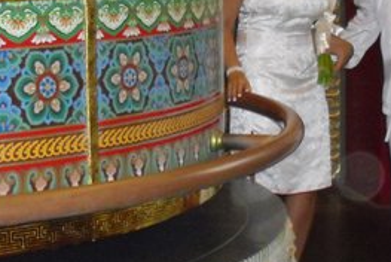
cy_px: 83
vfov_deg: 11.4
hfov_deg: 17.0
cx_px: 152
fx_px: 1305
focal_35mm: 120
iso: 400
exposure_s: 1/60
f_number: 2.8
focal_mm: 6.2
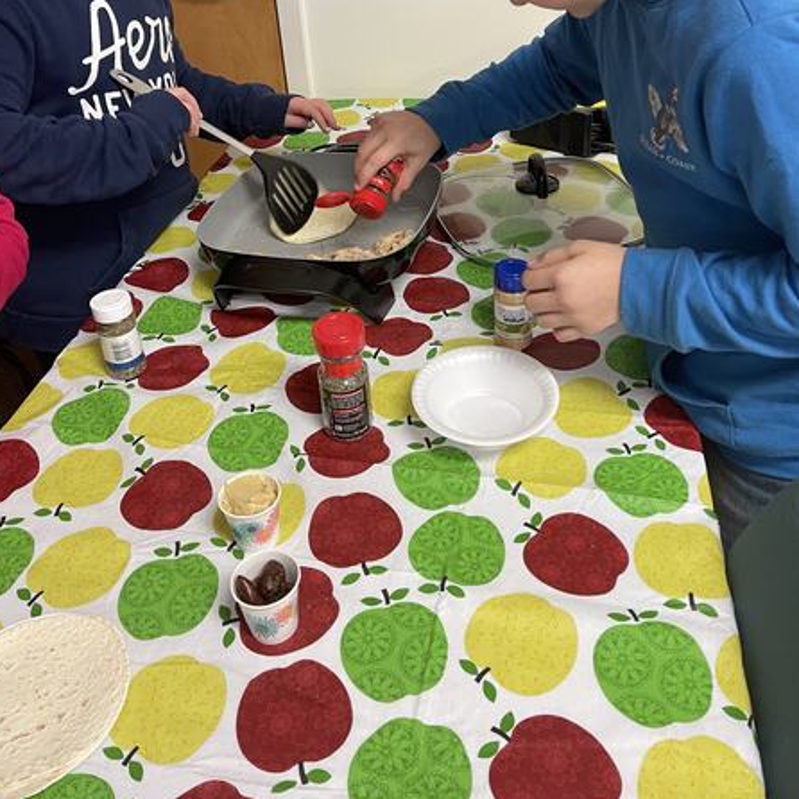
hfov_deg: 49.7
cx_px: 391
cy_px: 242
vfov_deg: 48.6
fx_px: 862
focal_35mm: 33
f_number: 1.6
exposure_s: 1/60
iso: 100
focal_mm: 5.1
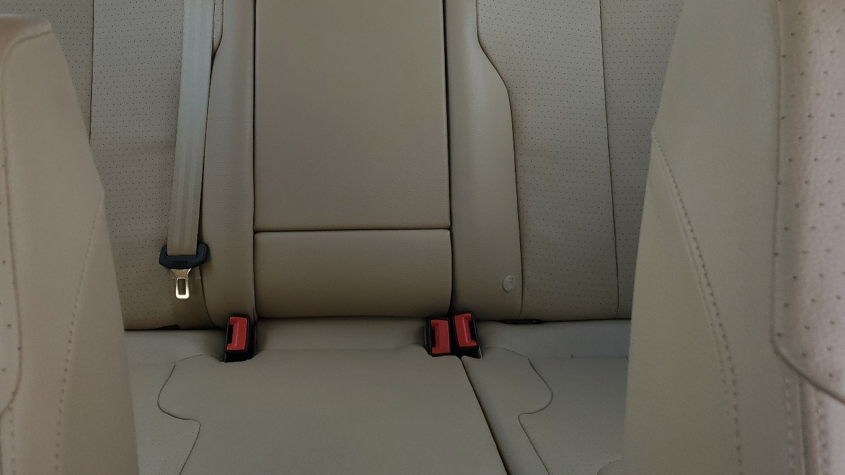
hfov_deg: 55.0
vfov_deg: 32.0
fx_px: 807
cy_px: 95
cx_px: 356
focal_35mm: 36
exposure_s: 1/500
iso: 50
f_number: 1.5
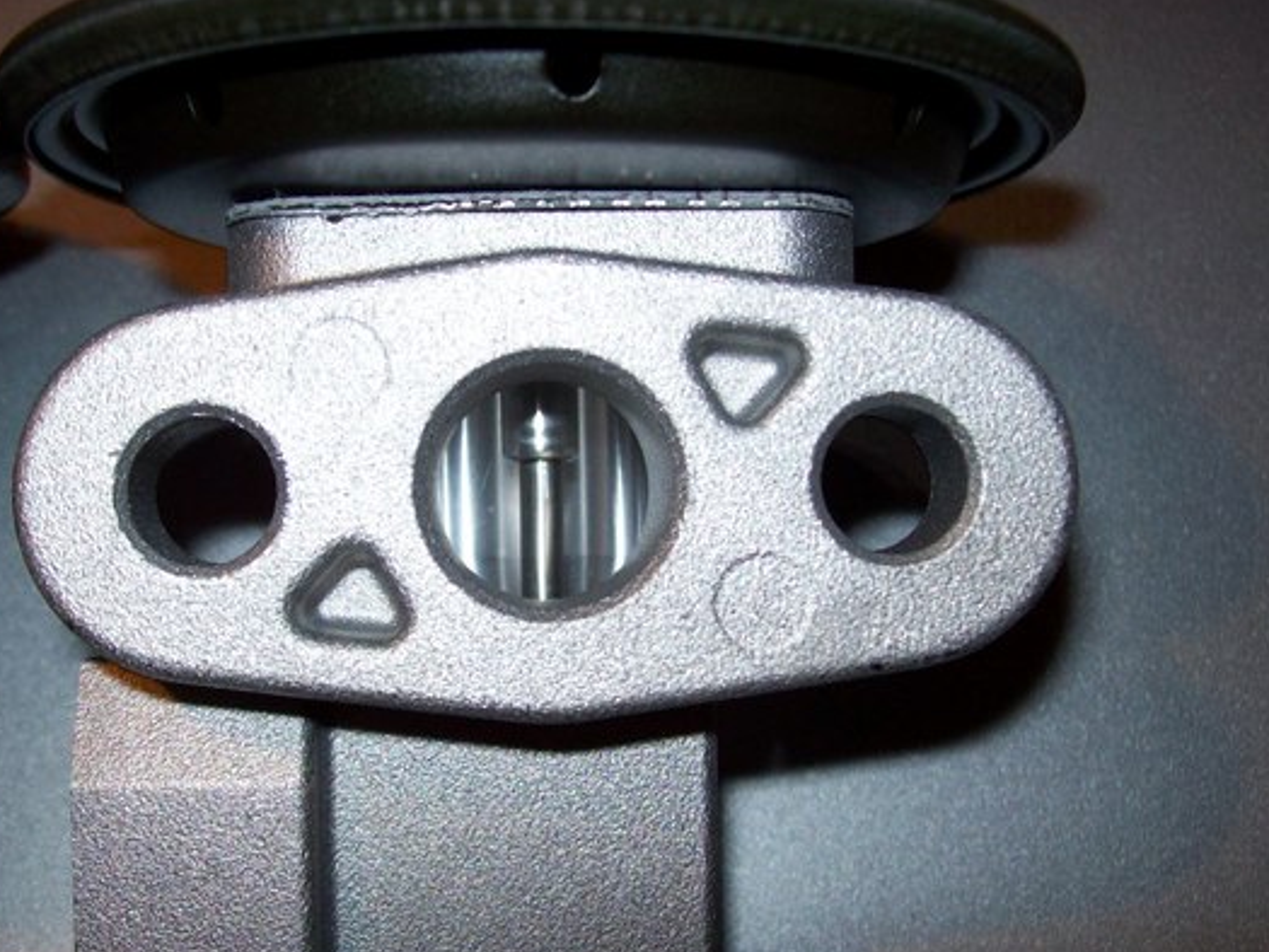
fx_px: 1760
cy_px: 494
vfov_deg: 30.3
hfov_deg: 39.6
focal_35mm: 48
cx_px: 539
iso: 80
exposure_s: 1/64
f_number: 2.7
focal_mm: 6
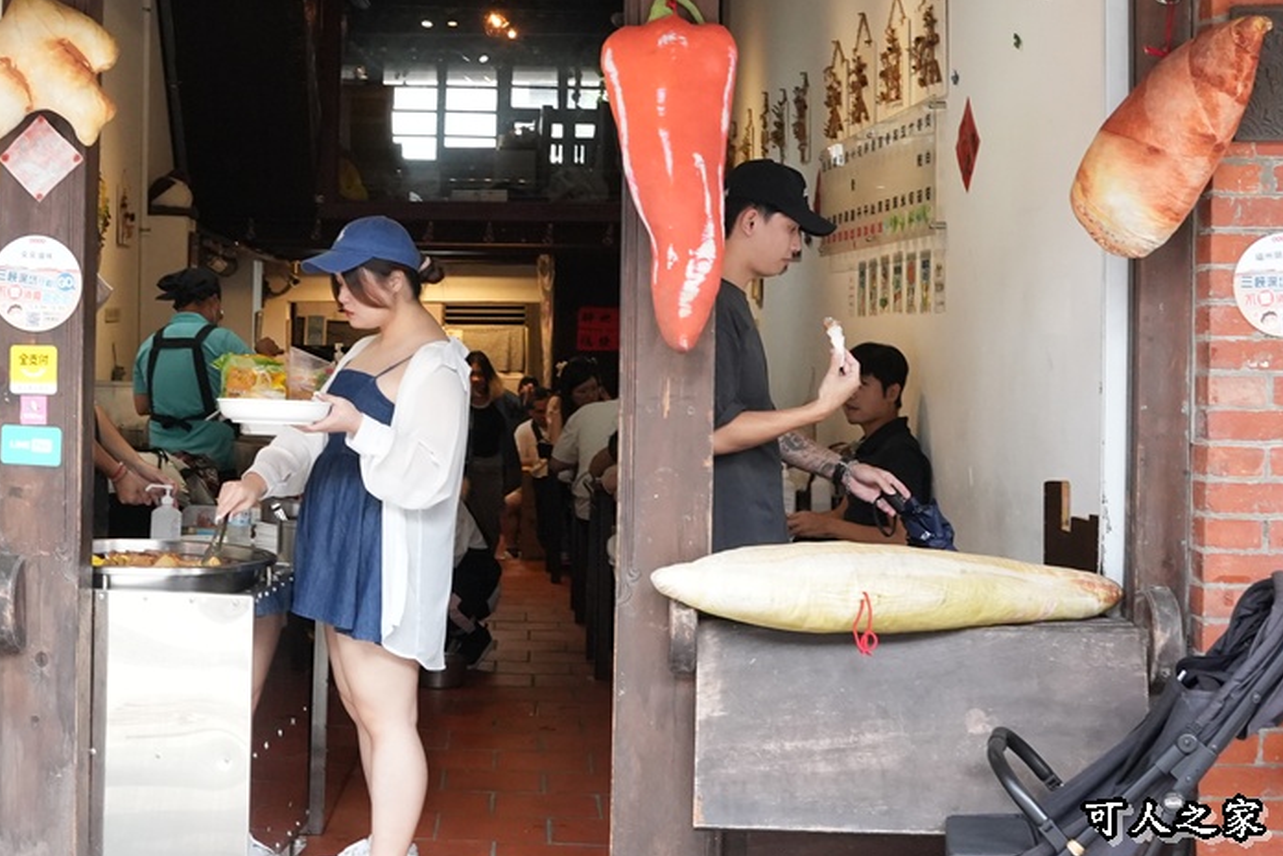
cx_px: 404
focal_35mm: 53
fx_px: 1889
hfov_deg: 37.0
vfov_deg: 25.4
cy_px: 268
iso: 3200
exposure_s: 1/200
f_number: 7.1
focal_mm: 24
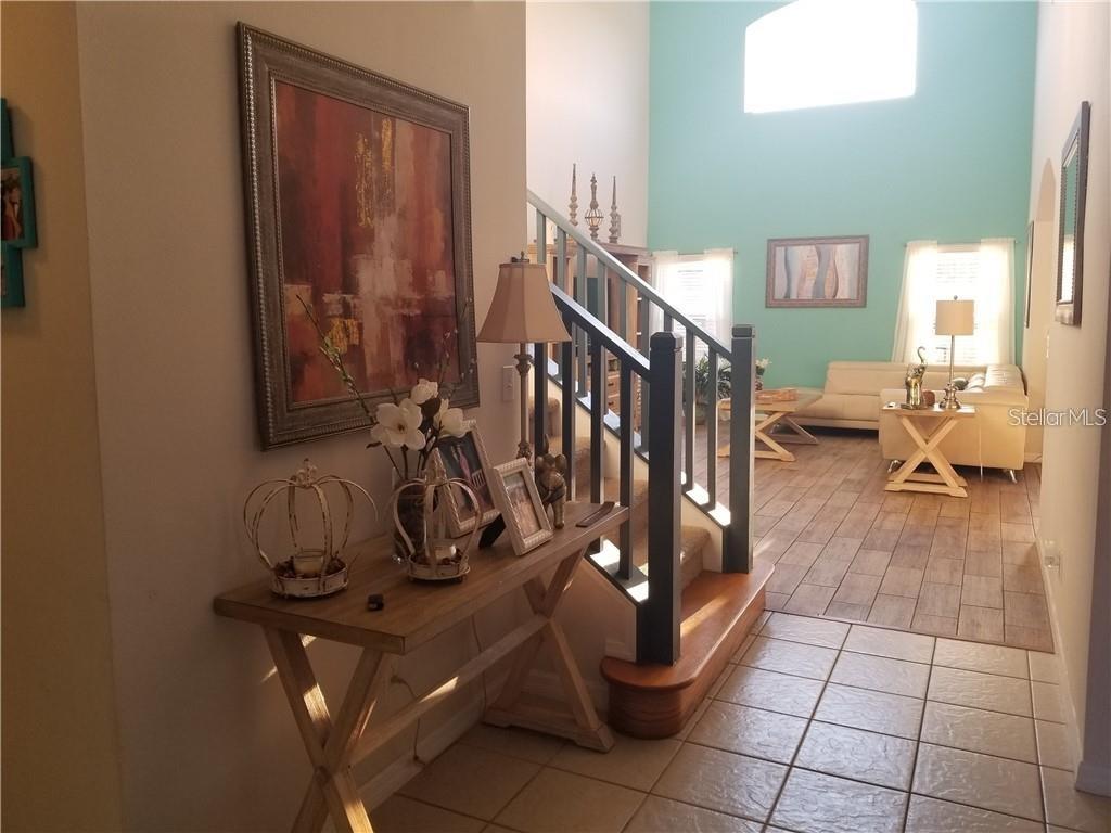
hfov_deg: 67.3
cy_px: 416
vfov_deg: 53.1
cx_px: 556
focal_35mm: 26
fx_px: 834
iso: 80
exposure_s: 1/60
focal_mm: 4.25
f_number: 1.7
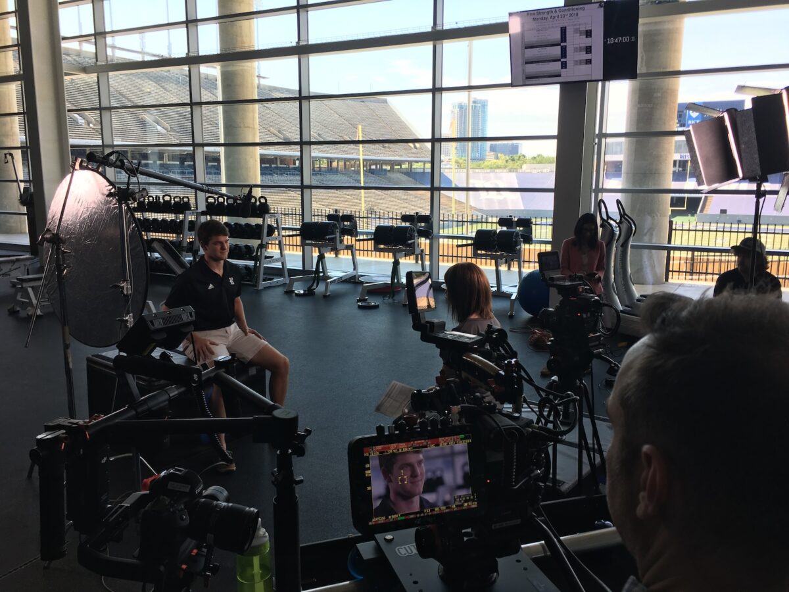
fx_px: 661
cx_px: 394
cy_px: 296
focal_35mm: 29
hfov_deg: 61.7
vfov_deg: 48.2
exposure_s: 1/120
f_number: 2.2
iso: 25
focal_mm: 4.15
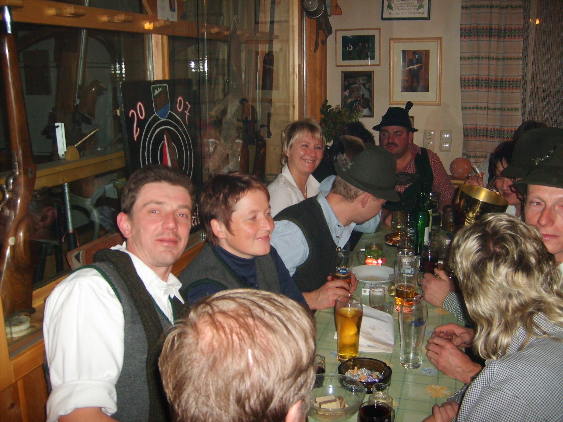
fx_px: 569
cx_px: 282
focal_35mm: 35
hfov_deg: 52.6
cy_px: 211
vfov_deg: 40.7
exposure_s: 1/45
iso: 100
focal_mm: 5.8
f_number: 2.8
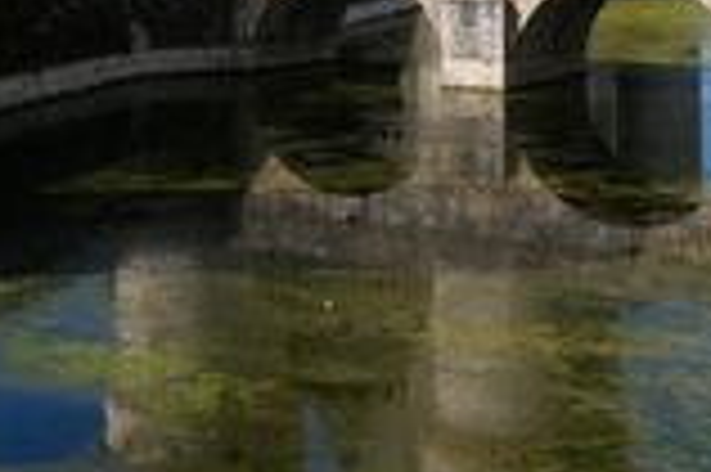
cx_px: 194
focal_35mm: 91
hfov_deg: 22.2
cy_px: -218
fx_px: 1795
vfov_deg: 14.1
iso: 200
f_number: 8
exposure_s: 1/500
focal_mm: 15
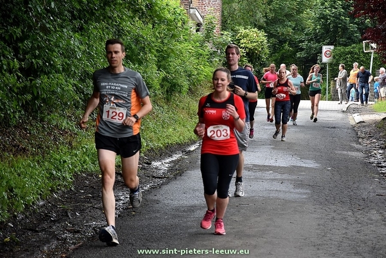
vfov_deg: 8.7
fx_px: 1689
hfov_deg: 13.0
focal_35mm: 158
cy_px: 129
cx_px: 193
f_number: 5.6
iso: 800
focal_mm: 105
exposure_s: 1/500
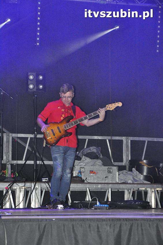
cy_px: 122
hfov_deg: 13.0
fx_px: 715
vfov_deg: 19.5
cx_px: 82
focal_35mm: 105
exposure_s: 1/60
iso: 3200
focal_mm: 70
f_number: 5.6
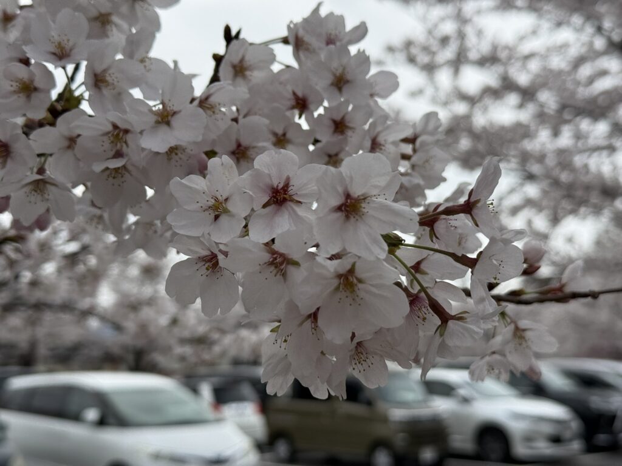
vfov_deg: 30.3
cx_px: 311
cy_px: 233
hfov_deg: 39.7
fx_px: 862
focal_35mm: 48
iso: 80
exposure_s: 1/7143
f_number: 1.78
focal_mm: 6.76
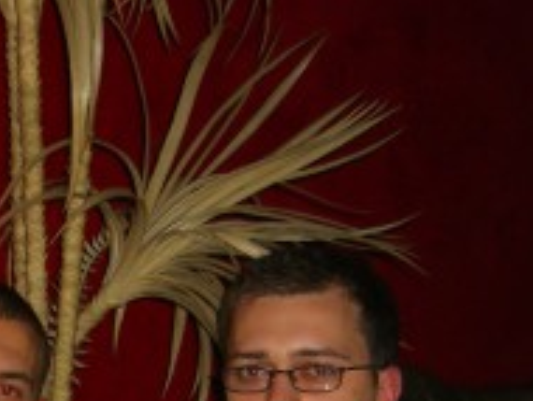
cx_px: -17
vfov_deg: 11.9
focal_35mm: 120
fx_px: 1850
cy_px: 580
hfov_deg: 16.0
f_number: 2.8
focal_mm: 7.9
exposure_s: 1/60
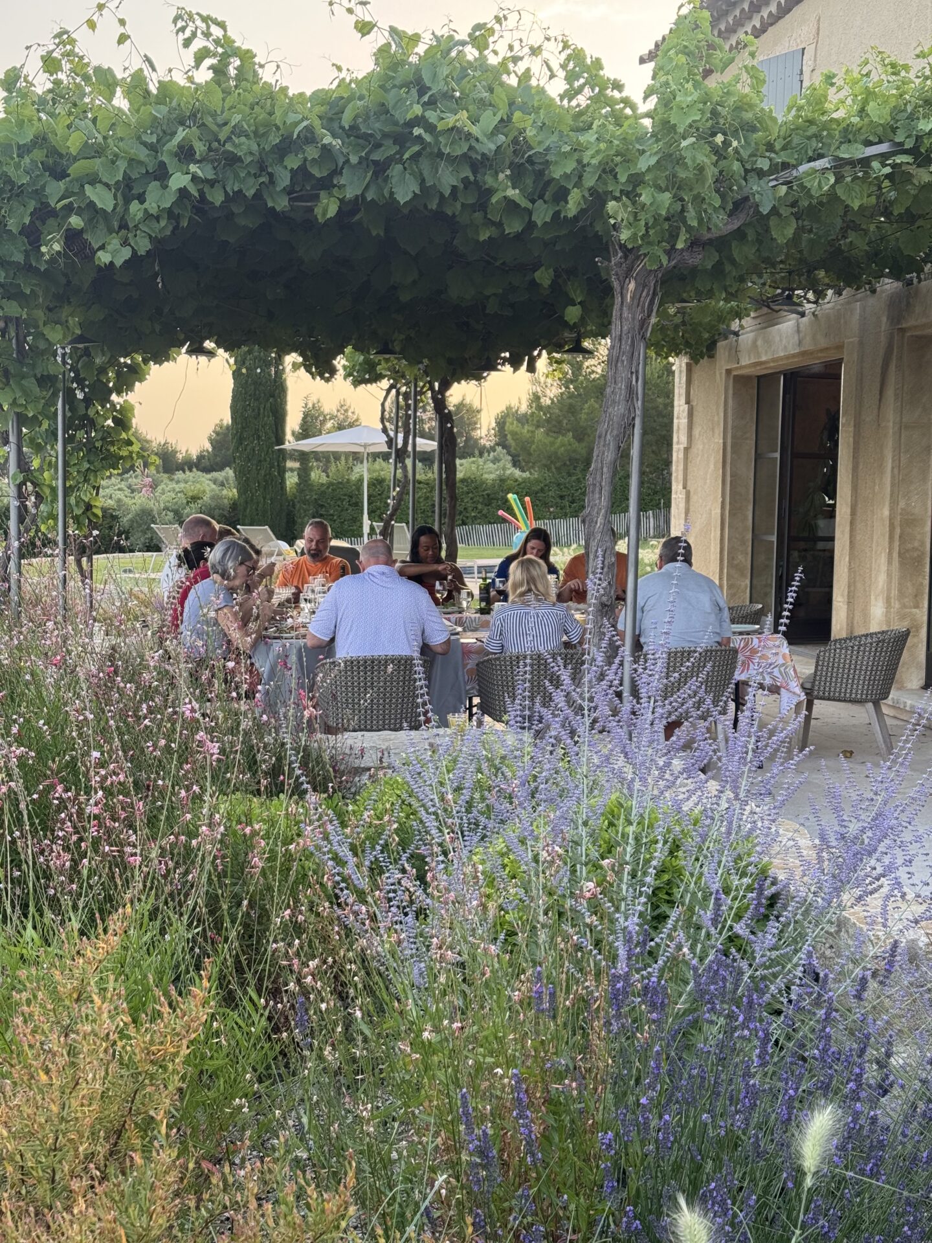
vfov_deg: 39.7
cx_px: 466
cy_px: 622
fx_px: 1723
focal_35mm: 48
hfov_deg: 30.3
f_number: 1.78
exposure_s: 1/215
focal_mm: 6.76
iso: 64
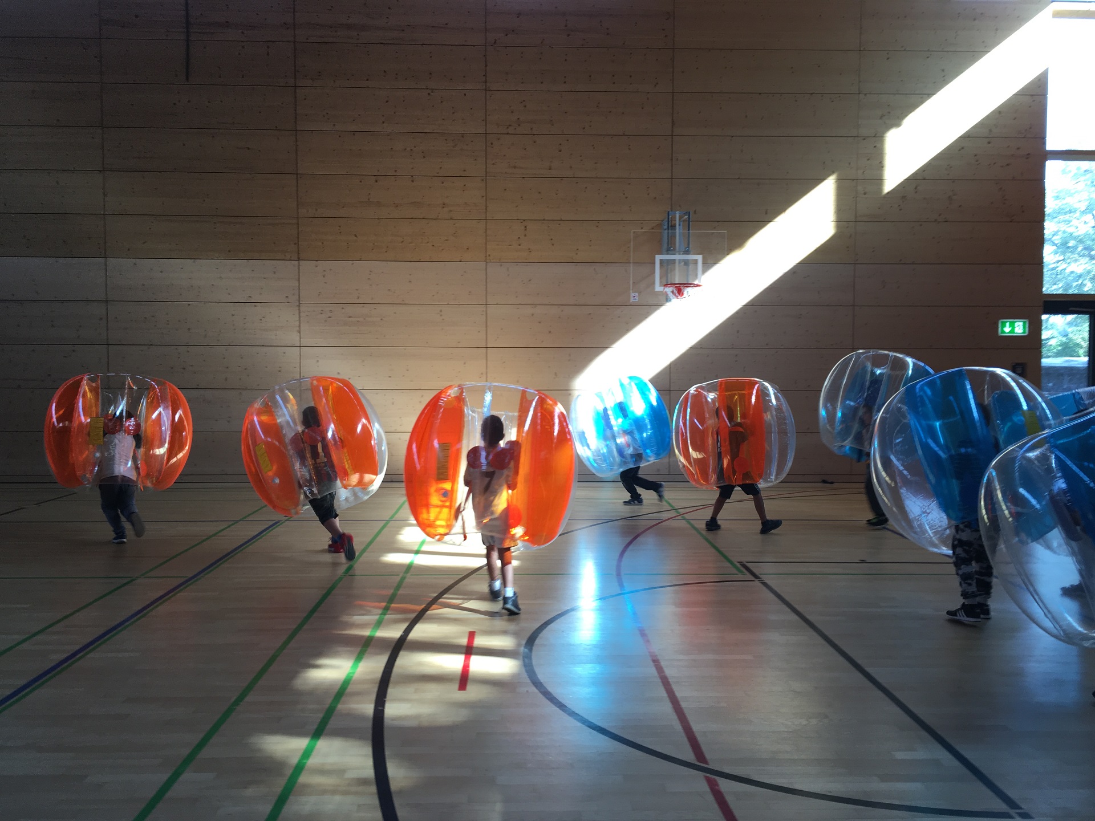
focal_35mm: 29
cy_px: 410
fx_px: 917
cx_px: 548
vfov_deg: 48.2
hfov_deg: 61.7
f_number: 2.2
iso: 25
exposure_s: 1/50
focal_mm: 4.15
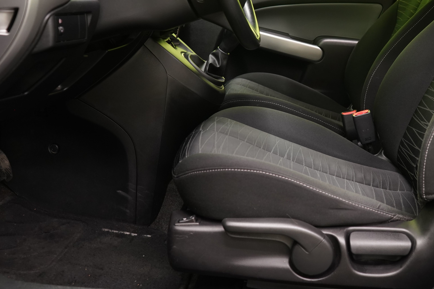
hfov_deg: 40.4
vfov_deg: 27.7
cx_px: 301
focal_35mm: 48
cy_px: 79
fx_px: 579
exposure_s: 1/20
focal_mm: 31
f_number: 5
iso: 1250
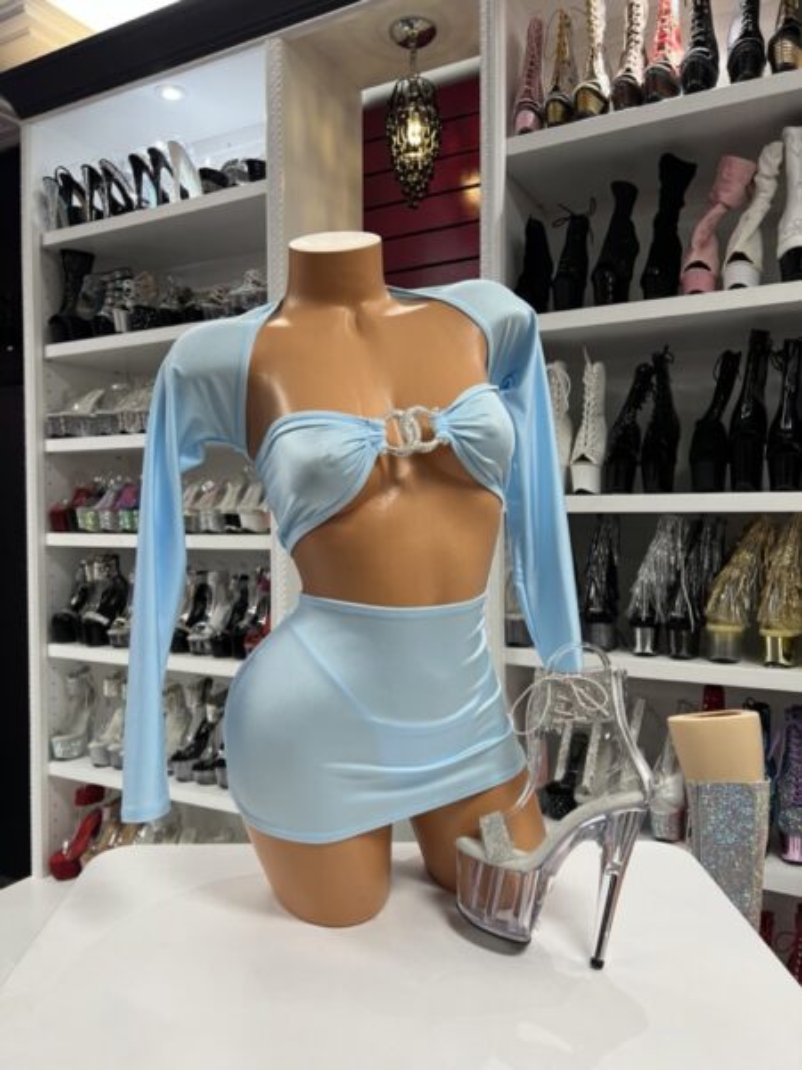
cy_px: 535
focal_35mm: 26
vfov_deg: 67.3
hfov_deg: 53.1
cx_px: 401
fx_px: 803
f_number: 1.5
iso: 100
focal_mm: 5.7
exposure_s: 1/60
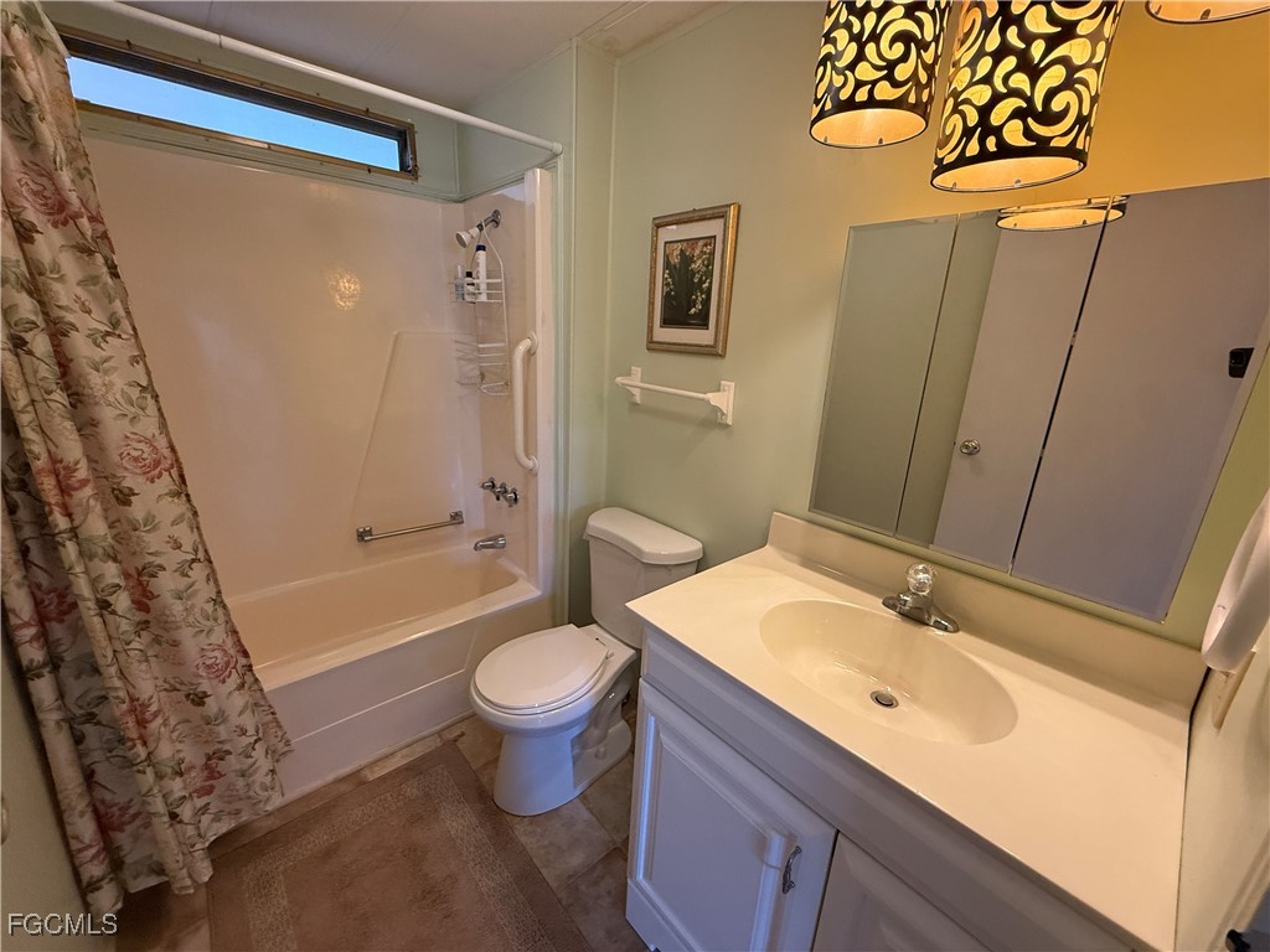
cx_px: 635
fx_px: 514
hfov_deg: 102.1
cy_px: 476
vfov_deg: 85.7
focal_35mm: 14
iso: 320
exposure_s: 1/120
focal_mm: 2.22
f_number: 2.2
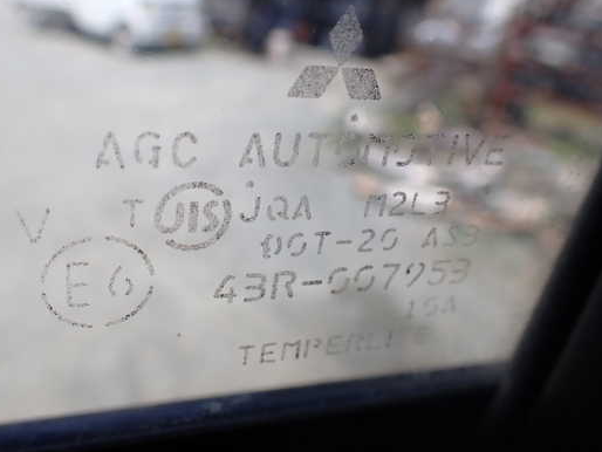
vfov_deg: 40.7
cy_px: 231
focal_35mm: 35
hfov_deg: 52.6
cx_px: 285
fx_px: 609
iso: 100
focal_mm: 5.4
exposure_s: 1/250
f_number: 3.2
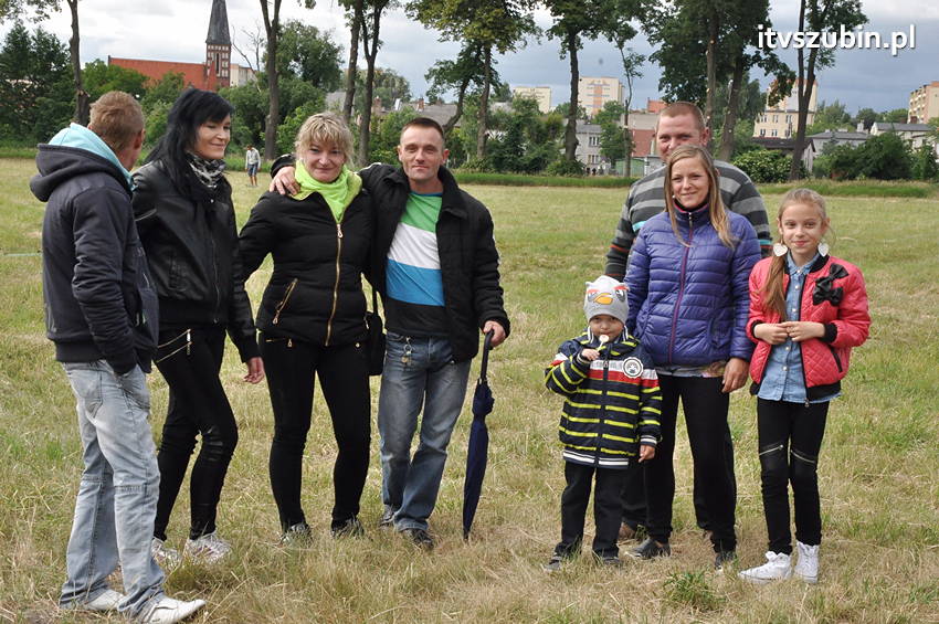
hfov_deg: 29.9
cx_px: 470
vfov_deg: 20.1
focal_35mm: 68
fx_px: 1759
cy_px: 312
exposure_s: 1/160
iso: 1250
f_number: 20
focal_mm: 45
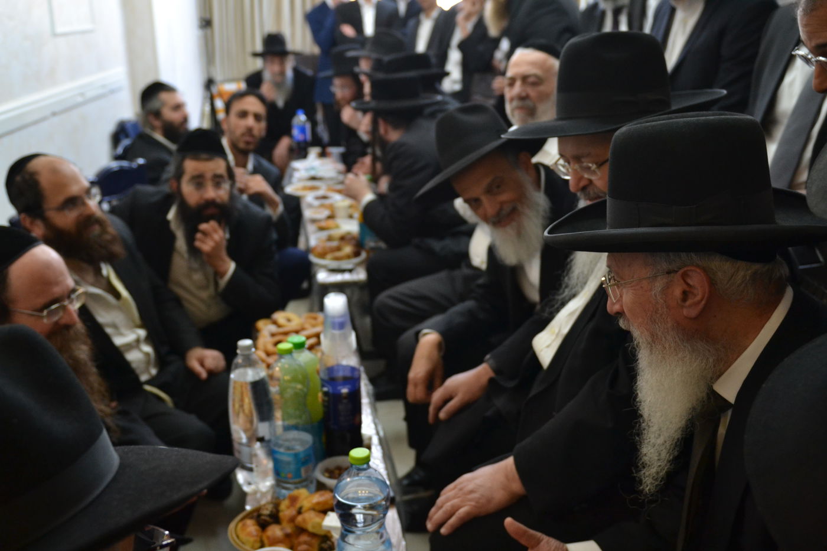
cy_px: 276
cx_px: 414
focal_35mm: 36
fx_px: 827
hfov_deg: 53.1
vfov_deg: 36.9
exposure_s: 1/160
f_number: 2.8
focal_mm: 24
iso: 800
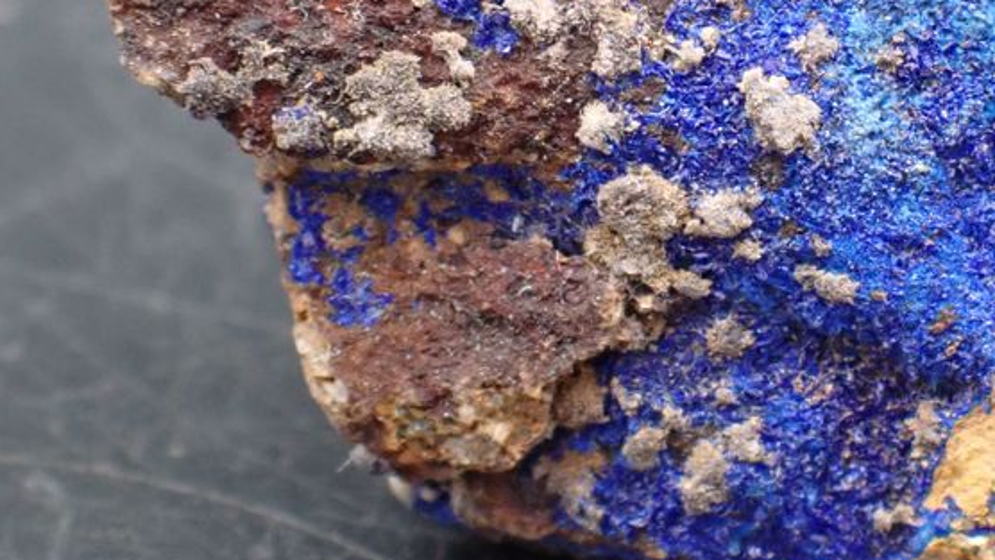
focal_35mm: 196
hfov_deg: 11.0
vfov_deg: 6.2
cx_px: 718
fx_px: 5172
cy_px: 55
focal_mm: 18
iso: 800
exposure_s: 1/320
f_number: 4.9
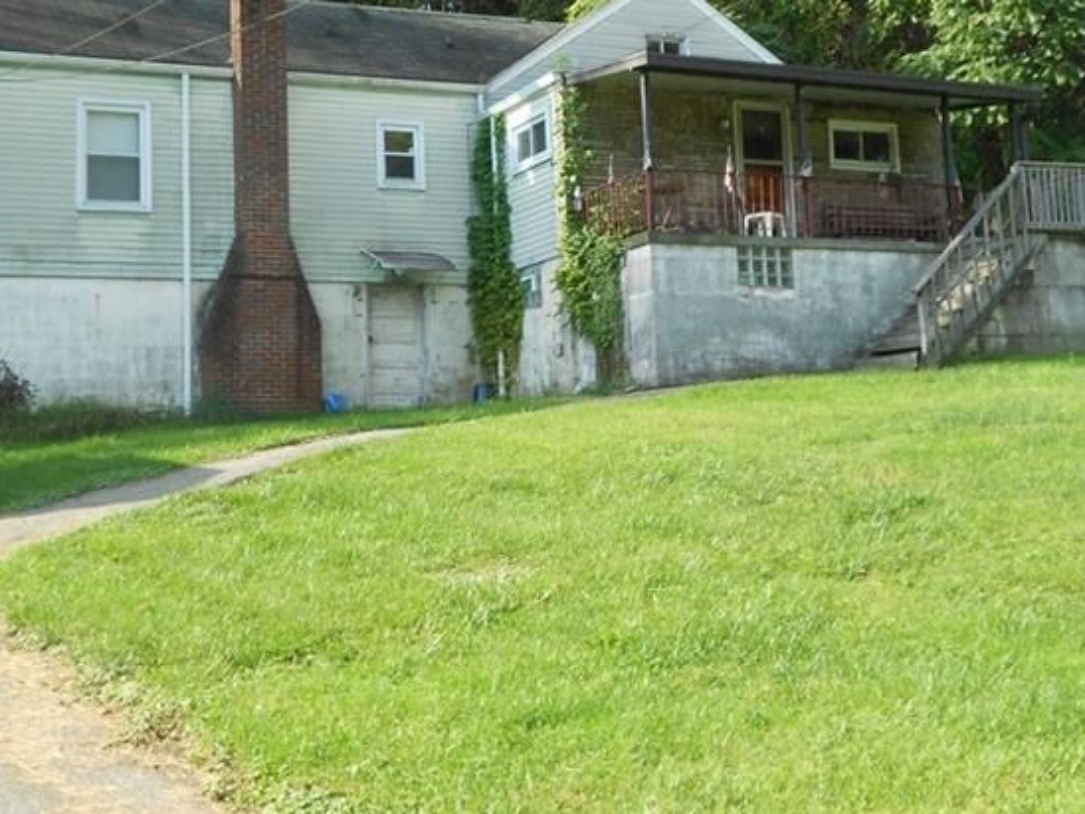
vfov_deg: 26.9
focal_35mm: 54
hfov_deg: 35.5
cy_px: 277
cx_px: 455
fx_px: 1693
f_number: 3.9
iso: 80
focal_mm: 6.7
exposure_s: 1/160
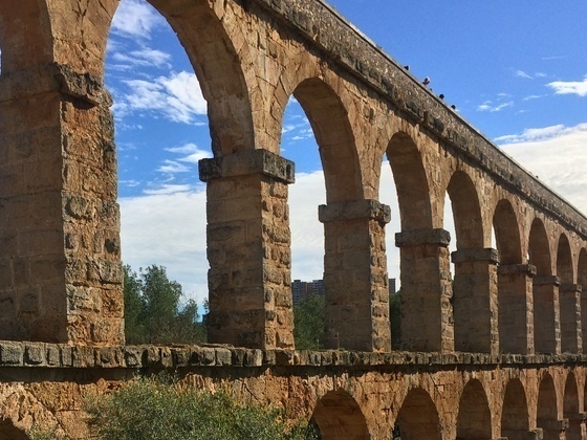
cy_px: 391
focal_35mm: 53
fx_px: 899
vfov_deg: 26.6
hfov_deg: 36.0
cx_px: 224
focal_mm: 4.15
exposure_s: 1/2564
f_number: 2.2
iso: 32
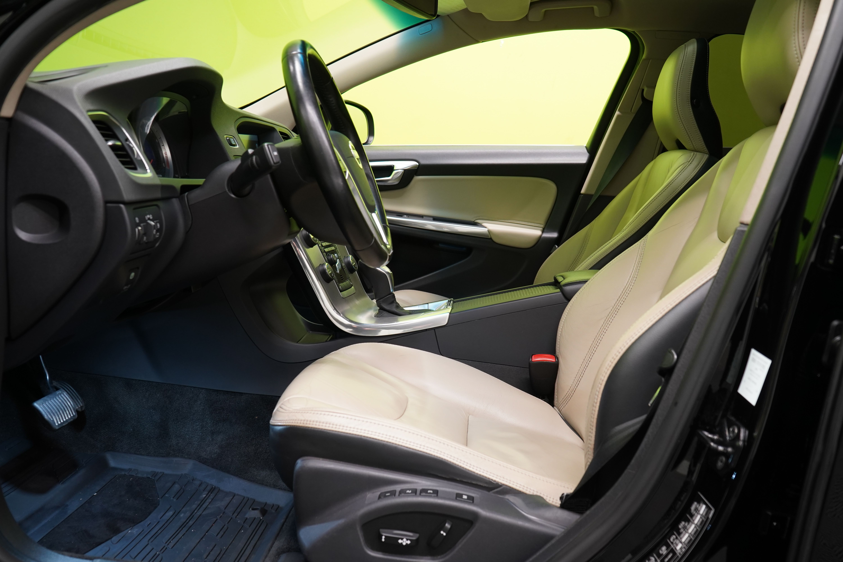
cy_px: 281
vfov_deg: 38.9
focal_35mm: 34
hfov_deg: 55.8
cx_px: 422
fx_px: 796
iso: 1250
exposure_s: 1/25
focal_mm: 34
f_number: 5.6
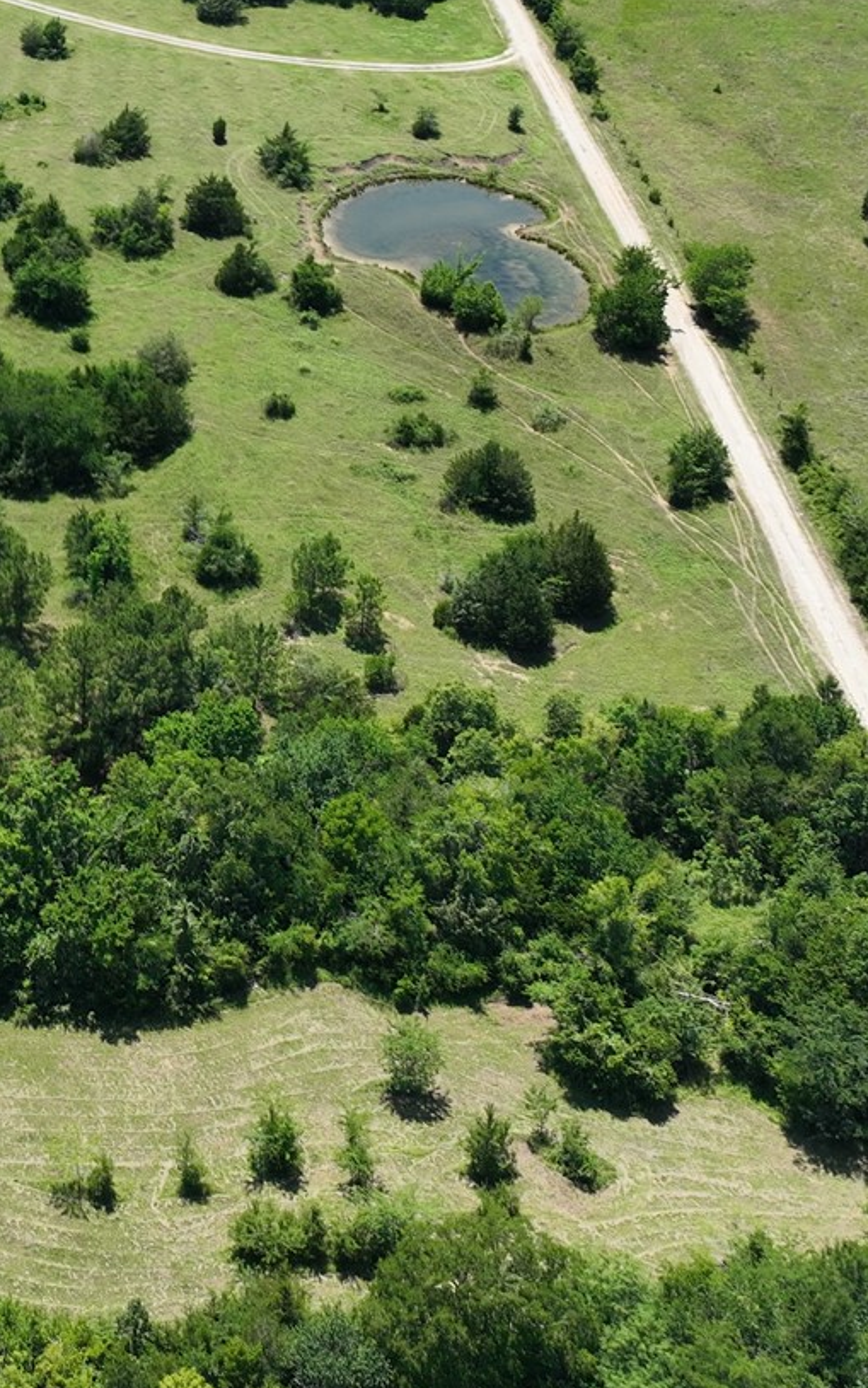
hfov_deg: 19.1
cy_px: 159
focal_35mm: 64
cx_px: -194
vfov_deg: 30.7
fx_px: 2421
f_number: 2.8
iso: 150
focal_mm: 12.29
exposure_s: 1/2000
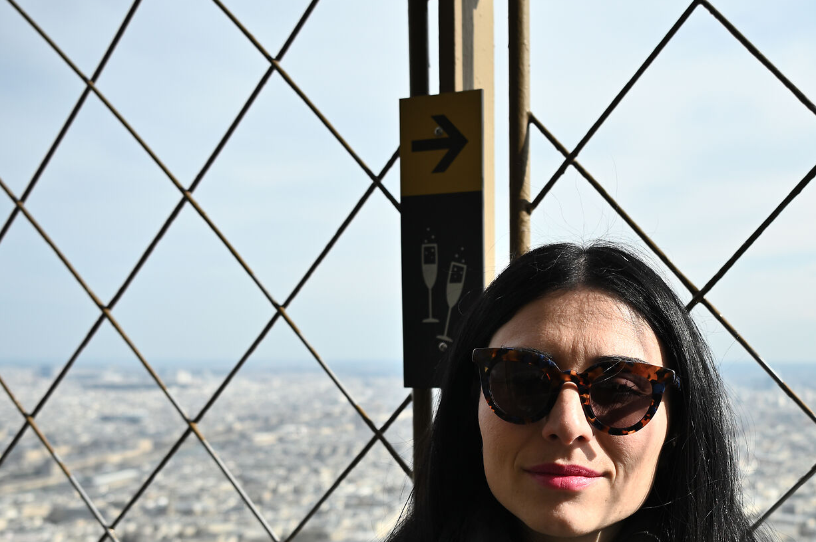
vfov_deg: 27.9
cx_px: 628
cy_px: 441
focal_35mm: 47
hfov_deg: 40.6
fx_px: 1064
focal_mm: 24
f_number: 4
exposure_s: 1/1000
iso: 100
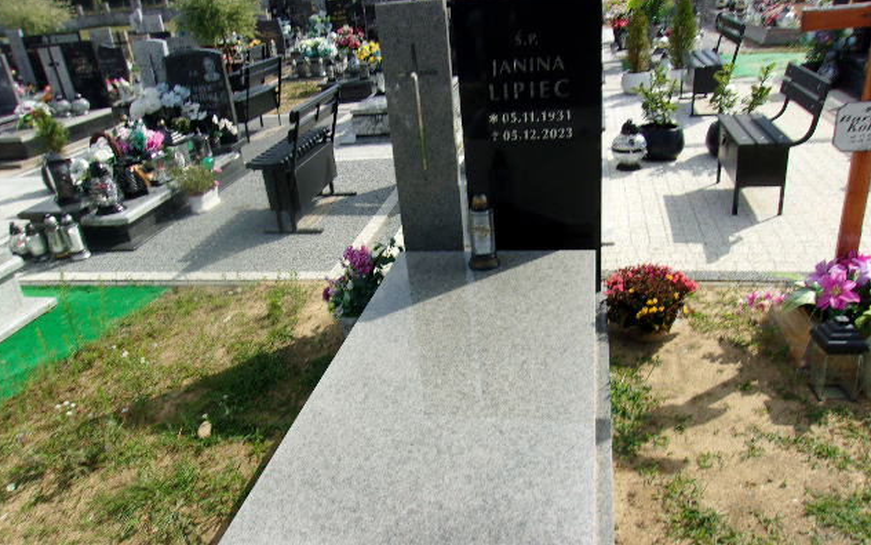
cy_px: 280
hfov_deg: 64.6
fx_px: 688
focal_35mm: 29
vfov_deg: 43.1
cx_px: 431
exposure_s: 1/110
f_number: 10.4
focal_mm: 4.9
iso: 80
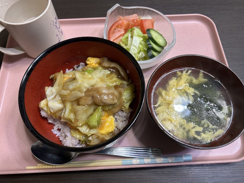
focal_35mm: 26
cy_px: 92
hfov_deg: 67.3
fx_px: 183
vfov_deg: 53.1
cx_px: 122
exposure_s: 1/82
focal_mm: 5.7
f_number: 1.5
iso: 125
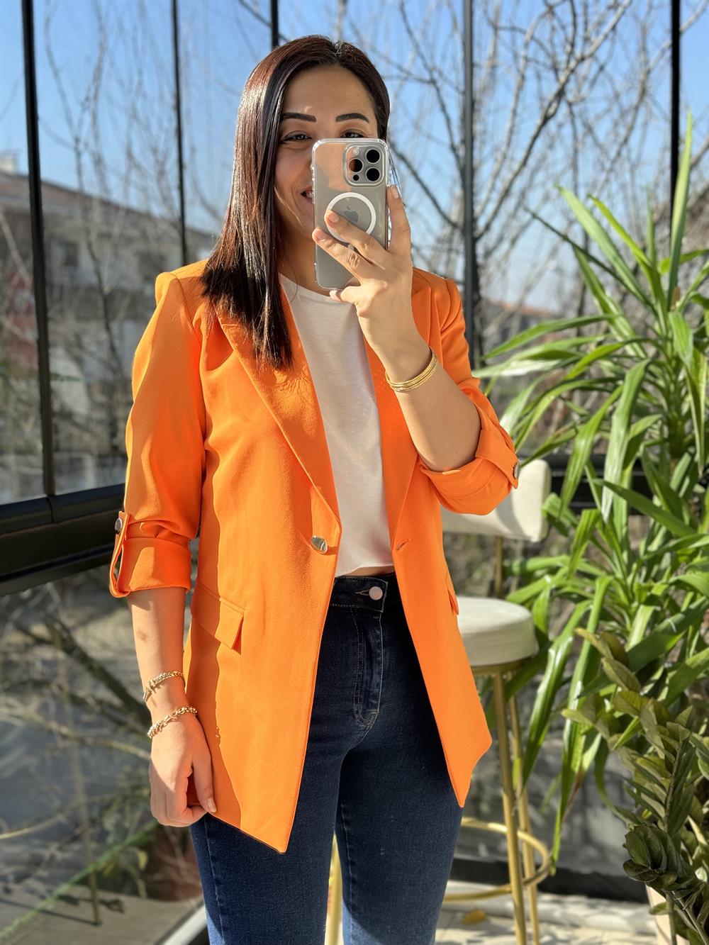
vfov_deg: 39.7
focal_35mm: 48
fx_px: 1311
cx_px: 354
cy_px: 472
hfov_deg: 30.3
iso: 64
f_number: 1.78
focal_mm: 6.86
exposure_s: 1/658
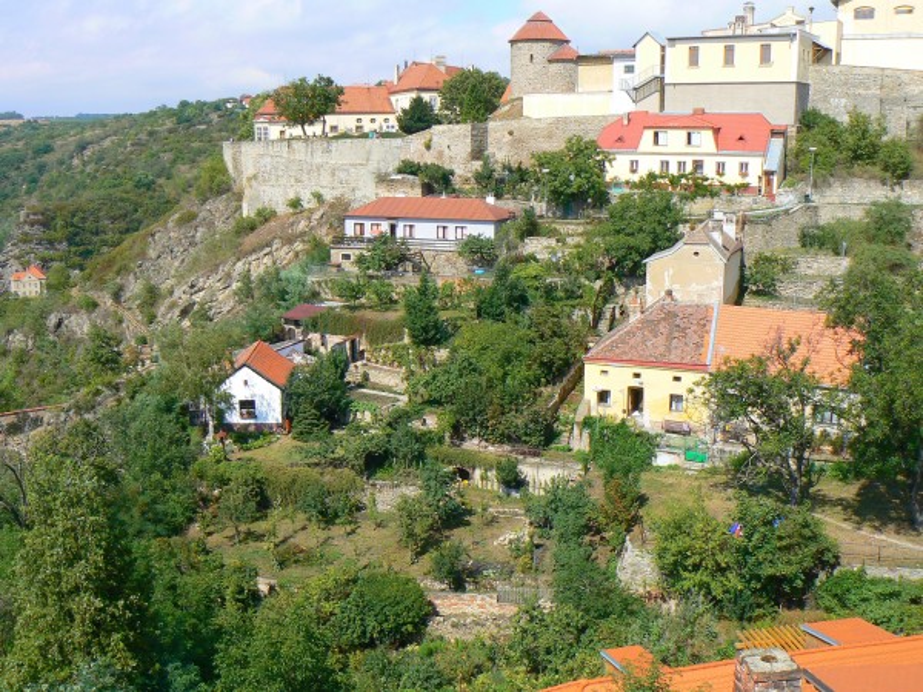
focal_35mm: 36
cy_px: 346
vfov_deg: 39.7
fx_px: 960
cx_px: 462
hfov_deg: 51.4
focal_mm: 6
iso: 80
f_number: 6.3
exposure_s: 1/400
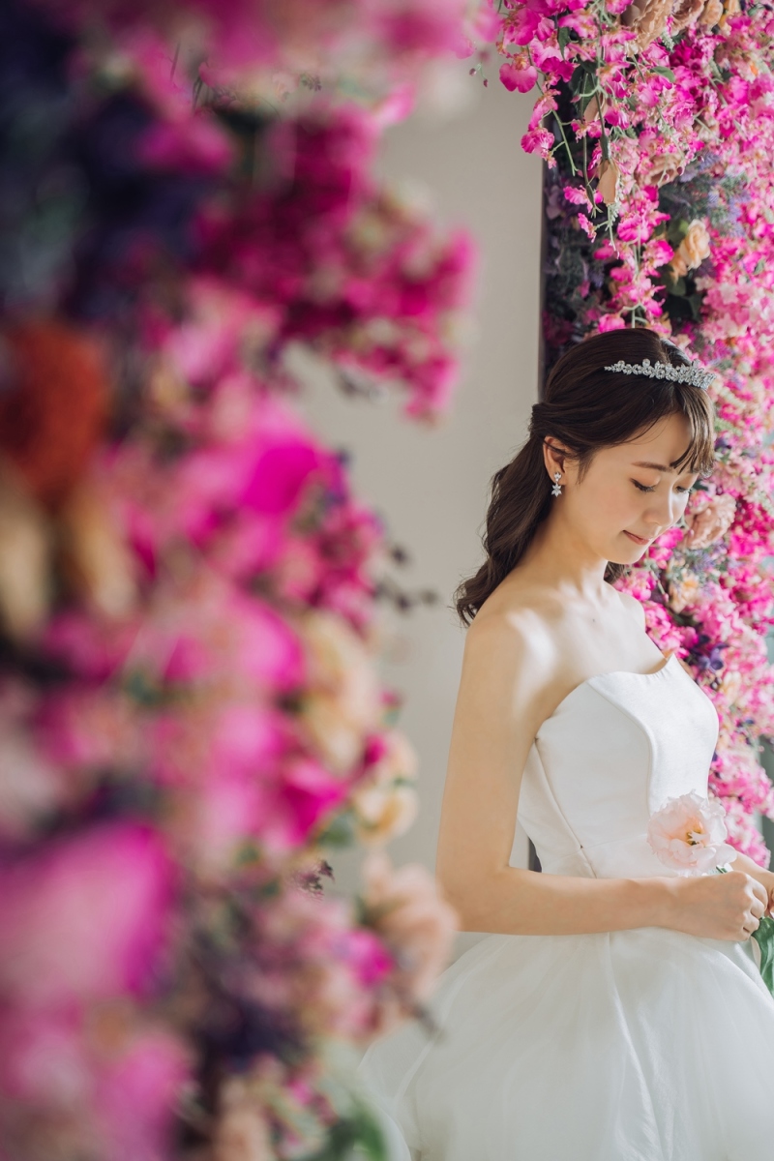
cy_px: 580
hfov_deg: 20.9
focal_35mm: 65
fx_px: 2096
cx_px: 387
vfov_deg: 31.0
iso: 160
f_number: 3.5
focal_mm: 65
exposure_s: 1/100
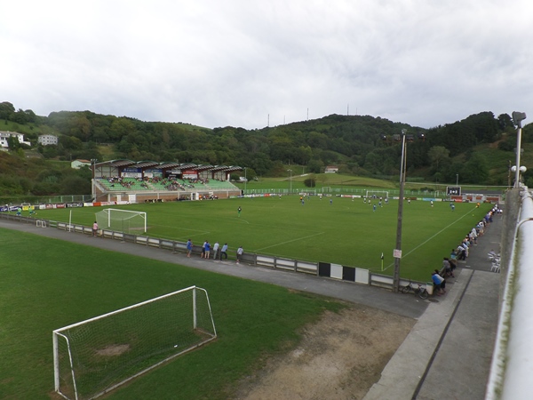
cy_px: 200
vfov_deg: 58.9
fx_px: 354
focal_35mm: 23
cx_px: 266
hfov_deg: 73.9
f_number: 3.5
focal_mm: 4.1
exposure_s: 1/350
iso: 100
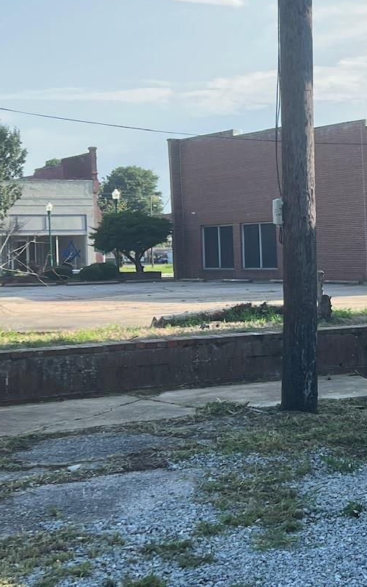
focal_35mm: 71
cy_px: 265
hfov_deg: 17.5
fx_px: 1136
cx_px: 434
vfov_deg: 29.0
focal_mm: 5.7
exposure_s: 1/780
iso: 50
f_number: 1.5
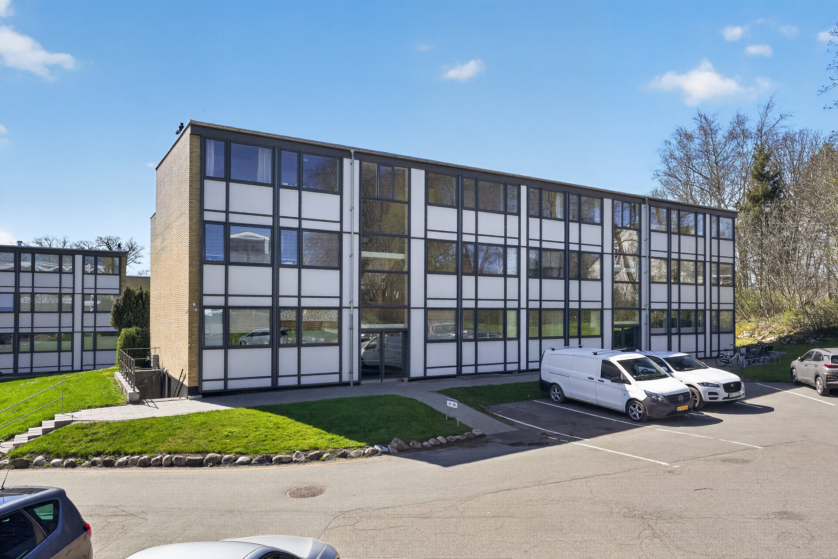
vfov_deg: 53.1
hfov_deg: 73.7
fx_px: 559
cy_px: 280
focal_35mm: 24
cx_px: 419
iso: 400
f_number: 8
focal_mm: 24
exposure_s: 1/500
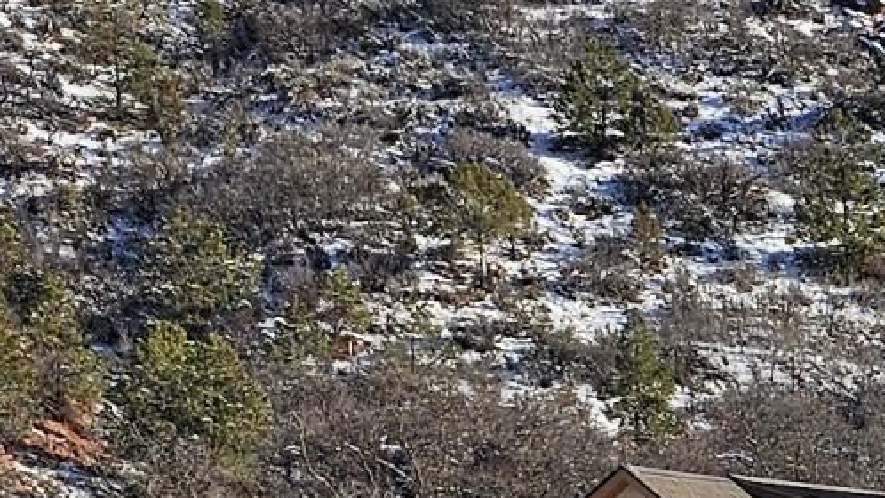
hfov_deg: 11.6
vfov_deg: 7.6
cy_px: 1149
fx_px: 3543
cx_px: 2143
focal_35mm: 151
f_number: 1.7
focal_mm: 6.3
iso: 10
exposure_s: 1/890
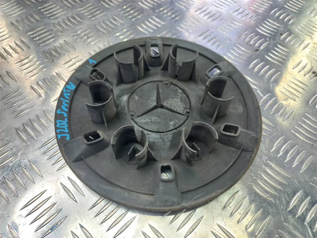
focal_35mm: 25
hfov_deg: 69.4
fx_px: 229
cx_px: 158
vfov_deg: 54.9
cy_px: 119
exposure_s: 1/50
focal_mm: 4.6
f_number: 1.8
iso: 64
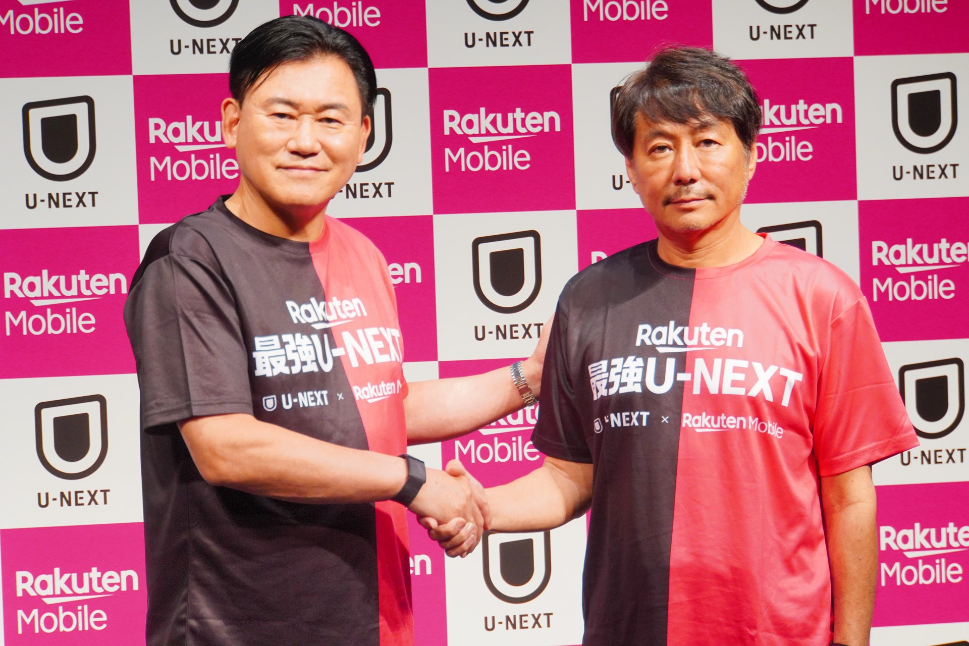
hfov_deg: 19.5
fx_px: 2826
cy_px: 323
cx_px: 484
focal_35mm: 105
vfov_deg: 13.0
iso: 1250
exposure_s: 1/100
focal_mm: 70
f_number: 5.6
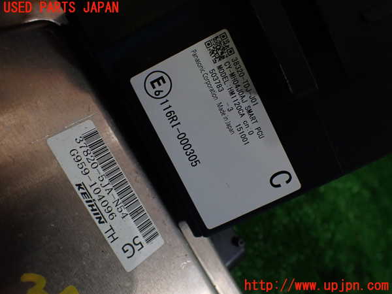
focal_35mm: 30
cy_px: 147
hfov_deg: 60.0
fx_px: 340
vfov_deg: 46.8
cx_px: 196
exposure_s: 1/125
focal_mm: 5.4
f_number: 2.3
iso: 200
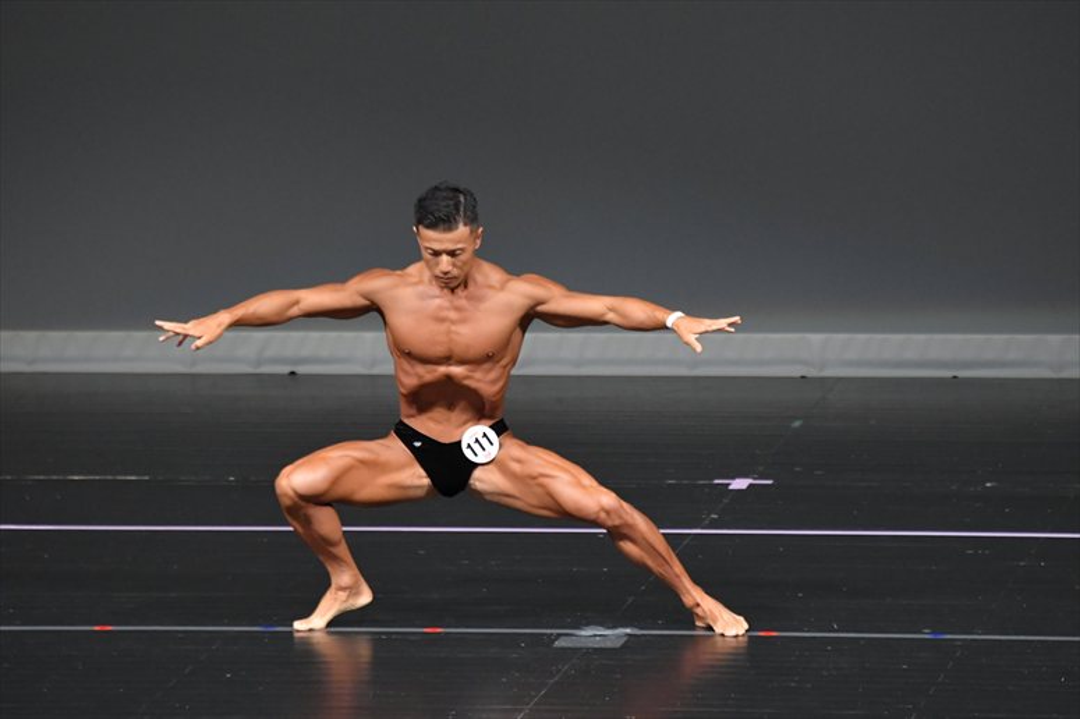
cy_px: 360
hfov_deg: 5.5
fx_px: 11245
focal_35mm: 375
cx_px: 540
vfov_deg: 3.7
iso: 4000
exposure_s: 1/400
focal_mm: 250
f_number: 5.6
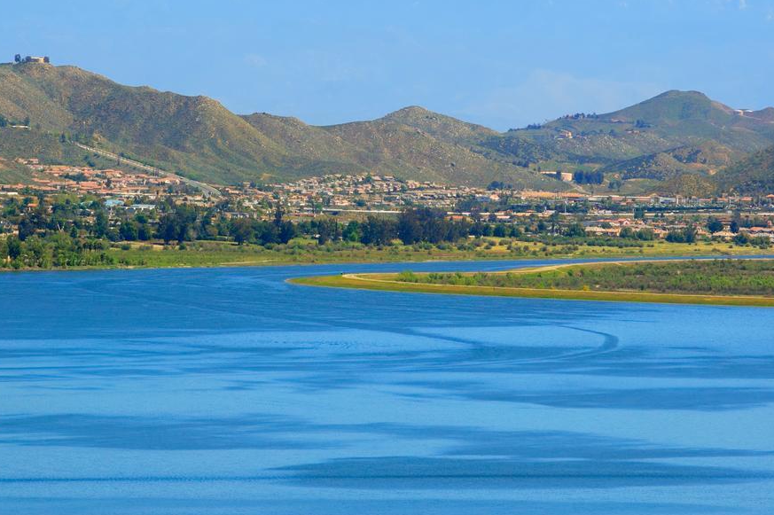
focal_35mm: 258
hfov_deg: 8.0
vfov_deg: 5.3
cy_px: 166
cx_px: 349
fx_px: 5537
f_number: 7.1
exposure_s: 1/800
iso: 200
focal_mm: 125
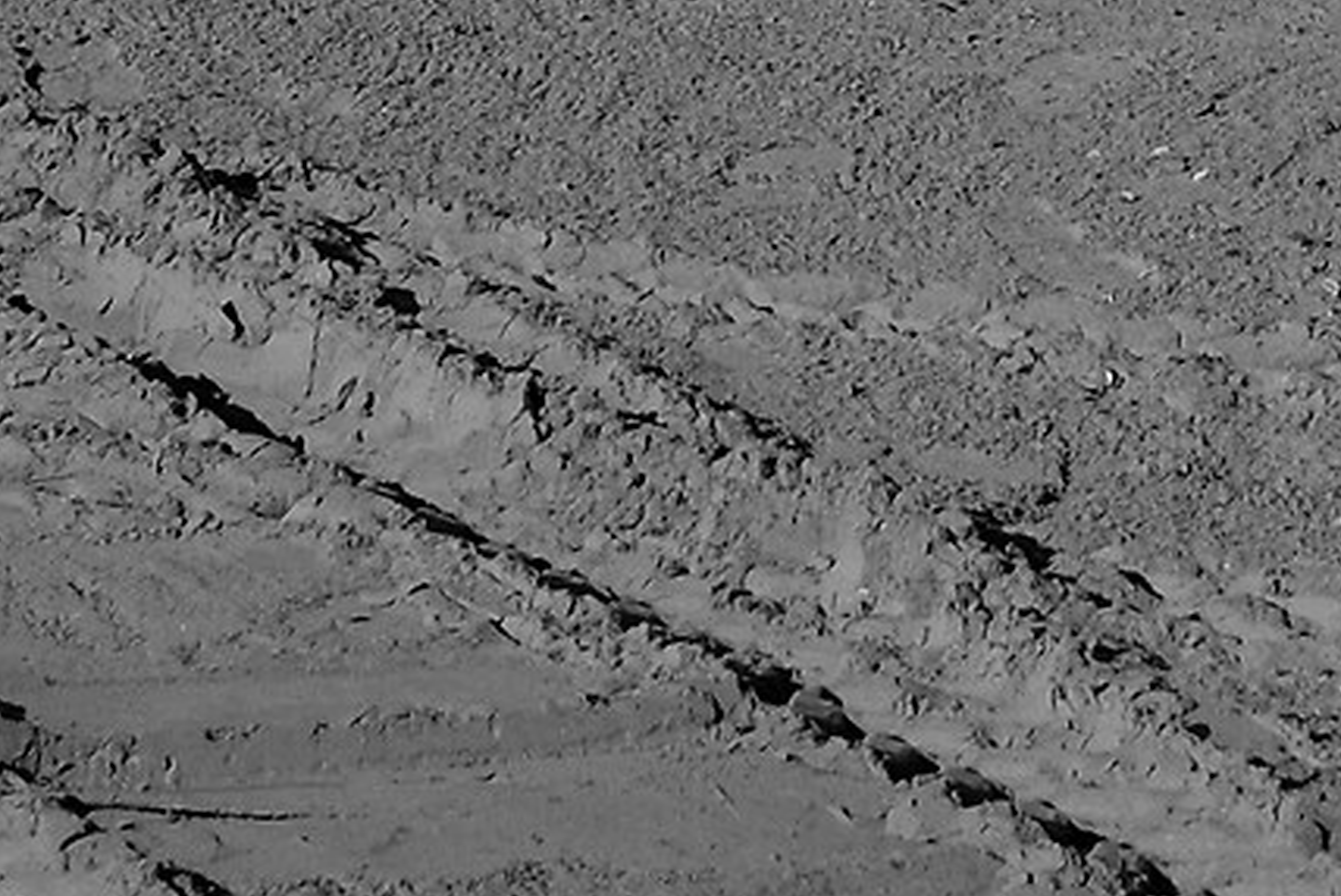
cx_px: 1275
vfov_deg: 4.6
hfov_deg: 6.9
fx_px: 11070
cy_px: -708
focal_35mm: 297
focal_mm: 35
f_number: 5.6
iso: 200
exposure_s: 1/1500
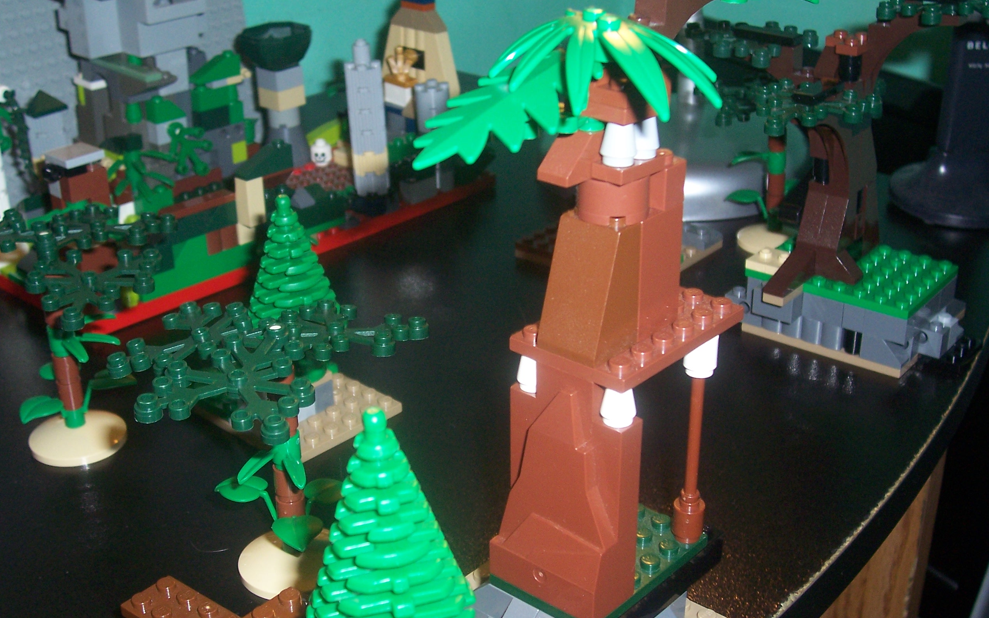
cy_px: 333
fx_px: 1213
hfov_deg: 44.4
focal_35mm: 45
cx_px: 493
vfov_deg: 28.6
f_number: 3
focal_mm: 7
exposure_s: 1/60
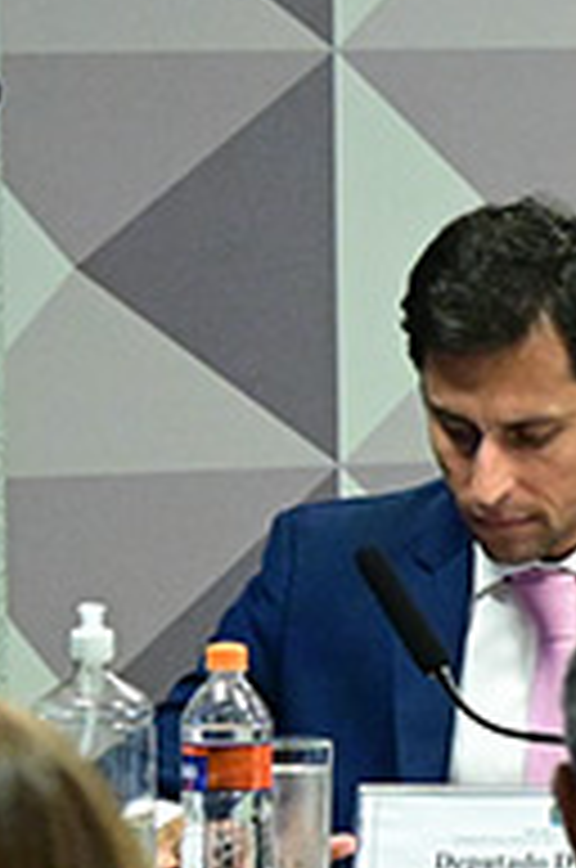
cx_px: 1872
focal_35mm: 593
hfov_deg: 2.3
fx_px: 14282
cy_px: 1030
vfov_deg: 3.5
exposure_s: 1/160
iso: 4000
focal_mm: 89
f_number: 4.5
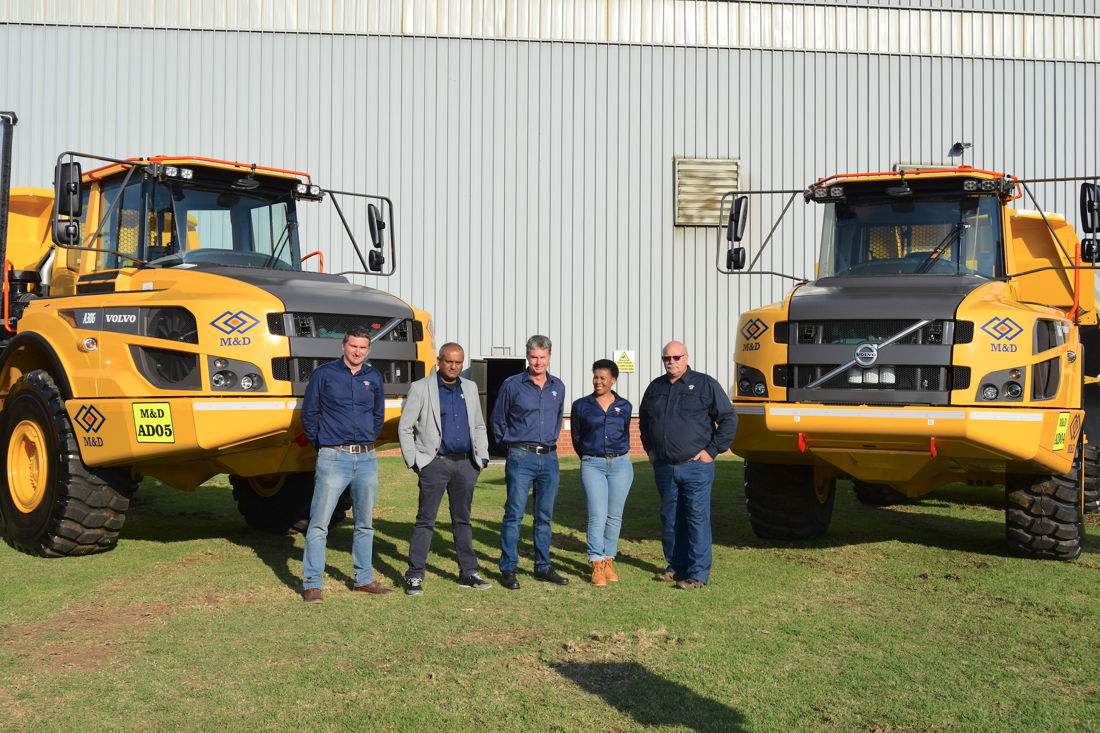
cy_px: 366
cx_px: 550
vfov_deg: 34.2
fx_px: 1192
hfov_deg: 49.6
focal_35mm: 39
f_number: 10
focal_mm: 26
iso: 200
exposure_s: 1/400
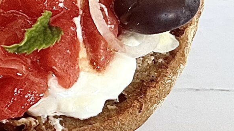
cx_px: -194
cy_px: -63
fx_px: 769
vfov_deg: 9.5
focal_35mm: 124
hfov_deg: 14.9
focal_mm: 5.1
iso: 200
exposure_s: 1/60
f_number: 1.6
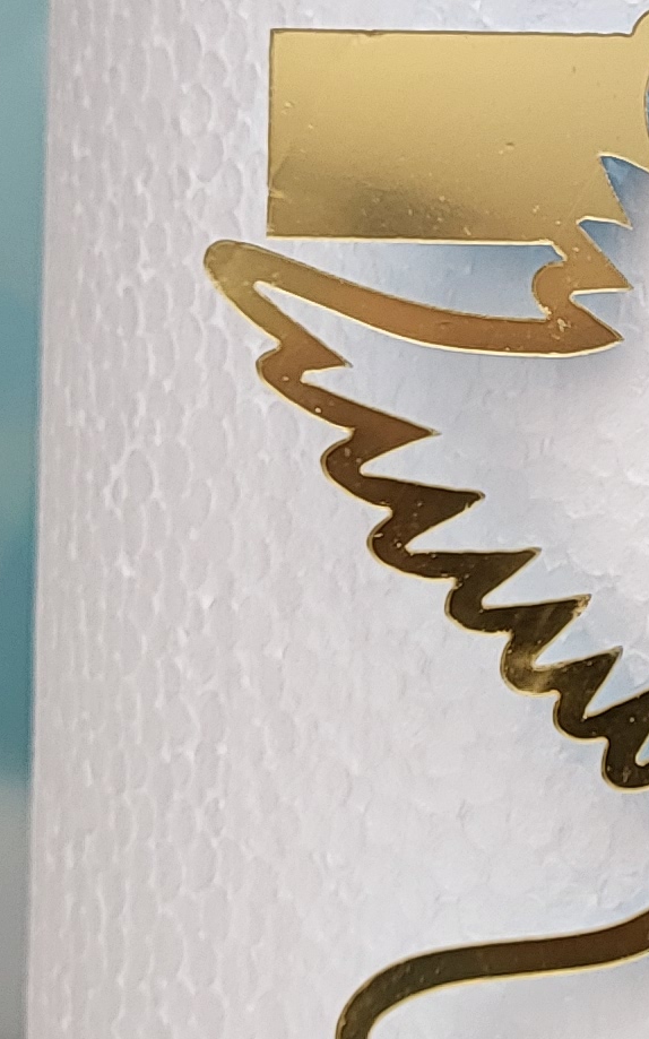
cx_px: 752
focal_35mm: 120
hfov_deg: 10.7
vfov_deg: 17.4
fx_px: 3398
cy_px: 447
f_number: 1.8
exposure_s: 1/100
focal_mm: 5.4
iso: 50
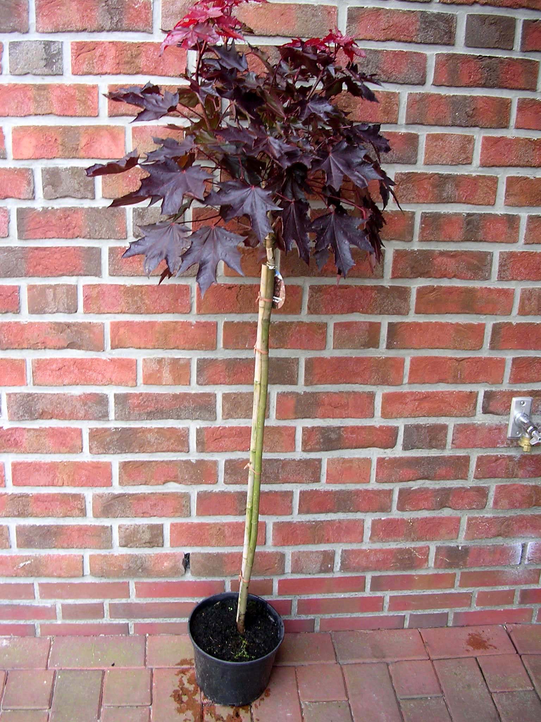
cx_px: 270
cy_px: 361
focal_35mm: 38
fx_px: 792
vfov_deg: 49.0
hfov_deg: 37.7
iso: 100
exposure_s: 1/56.6
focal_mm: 5.8
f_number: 2.8
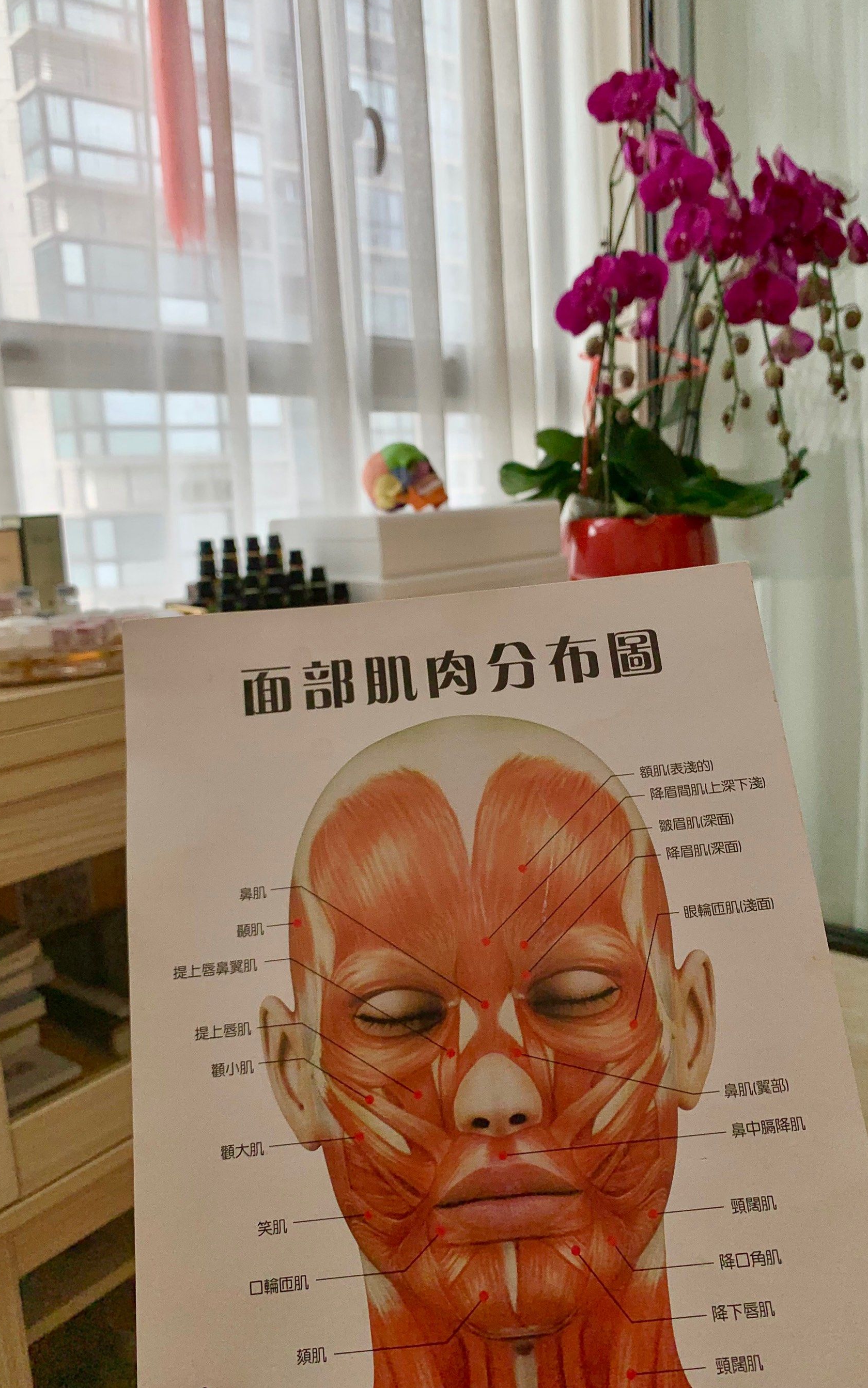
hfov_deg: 44.5
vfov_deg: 66.5
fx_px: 1059
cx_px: 450
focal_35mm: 28
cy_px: 685
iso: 25
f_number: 1.8
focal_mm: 4.25
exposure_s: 1/264
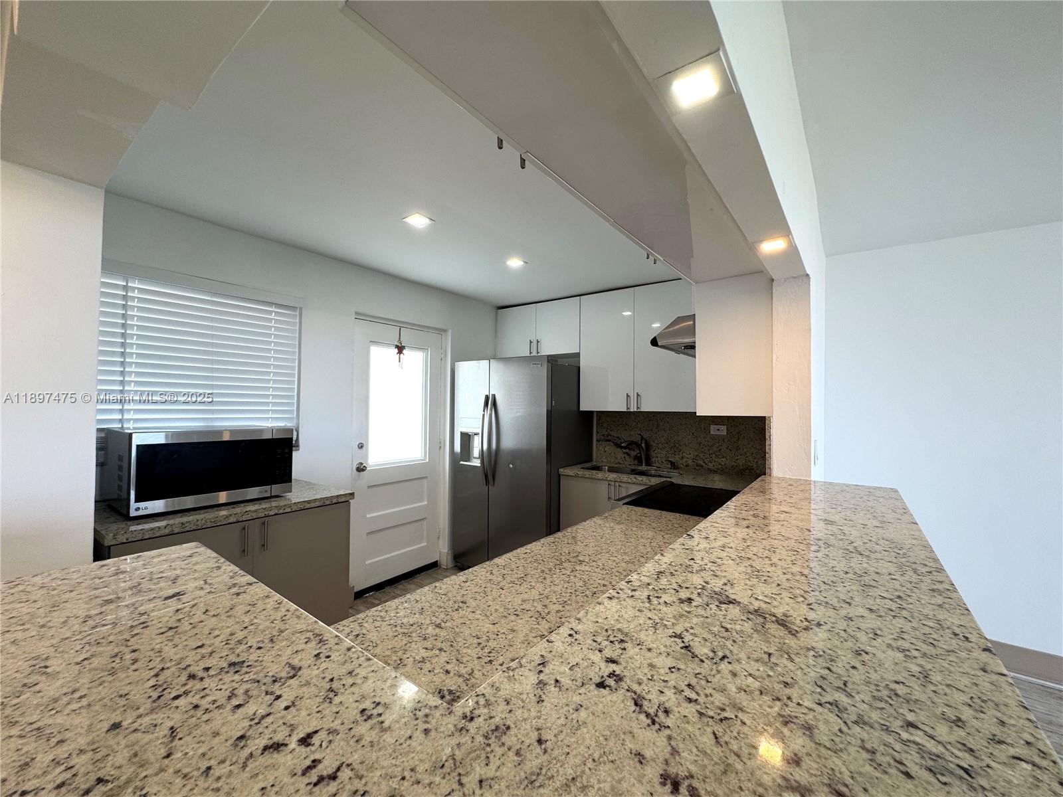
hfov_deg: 102.1
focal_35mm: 14
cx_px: 532
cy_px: 398
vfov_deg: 85.7
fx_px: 430
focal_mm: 2.22
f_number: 2.2
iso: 80
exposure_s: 1/120
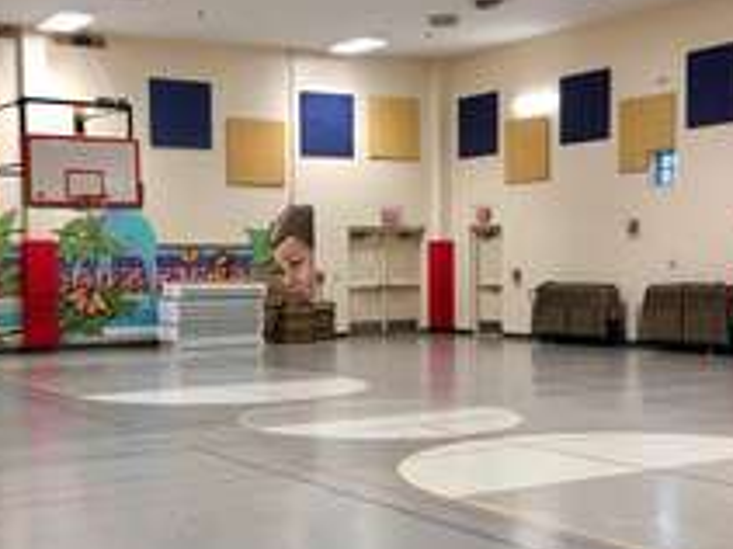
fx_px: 1164
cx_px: 337
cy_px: 337
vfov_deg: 26.5
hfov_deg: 34.9
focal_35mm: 55
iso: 40
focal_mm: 4.15
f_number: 2.2
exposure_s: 1/30
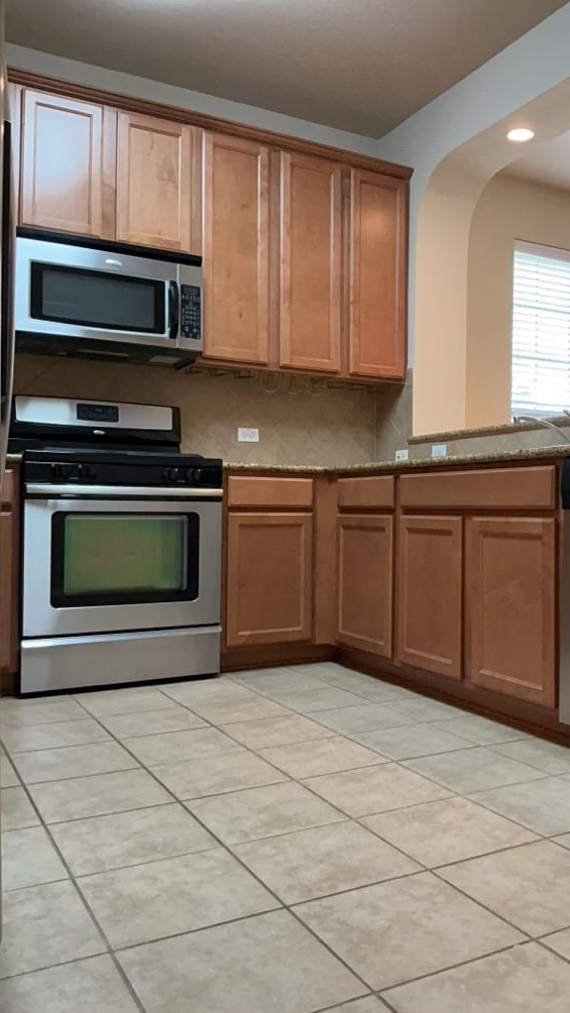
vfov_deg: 64.3
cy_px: 508
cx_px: 376
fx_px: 806
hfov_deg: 38.5
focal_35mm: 30
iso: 320
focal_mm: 3
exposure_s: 1/100
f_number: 1.8
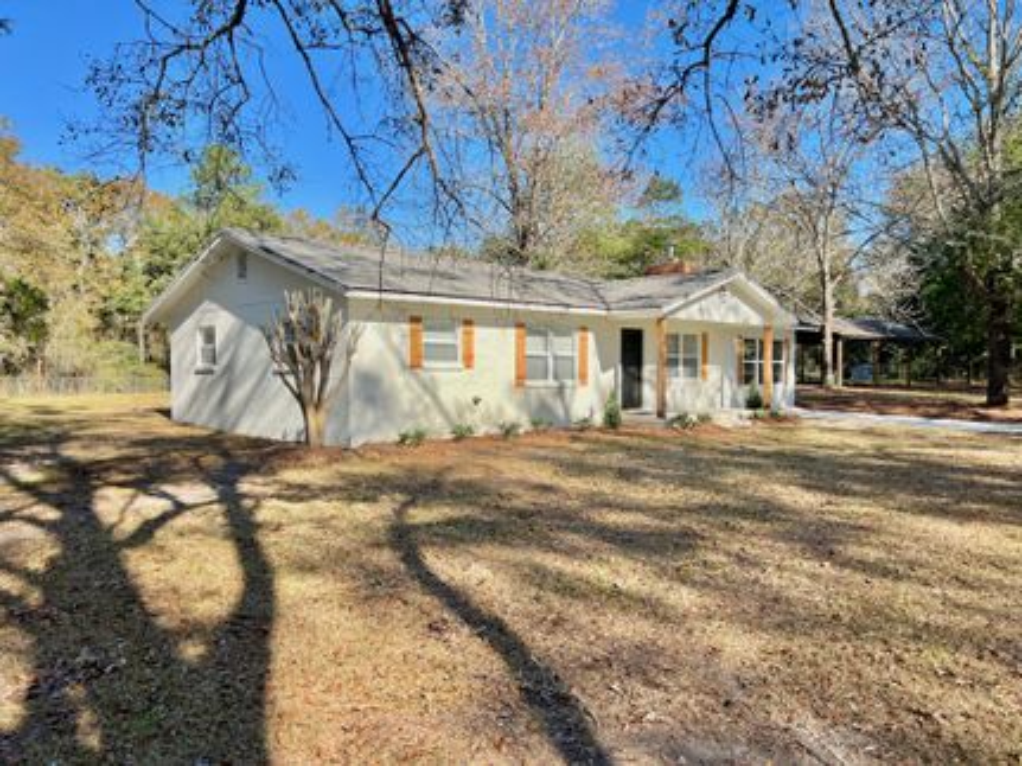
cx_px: 511
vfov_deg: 53.0
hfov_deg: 67.3
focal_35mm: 26
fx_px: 767
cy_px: 383
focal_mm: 5.7
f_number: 1.5
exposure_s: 1/2695
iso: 50
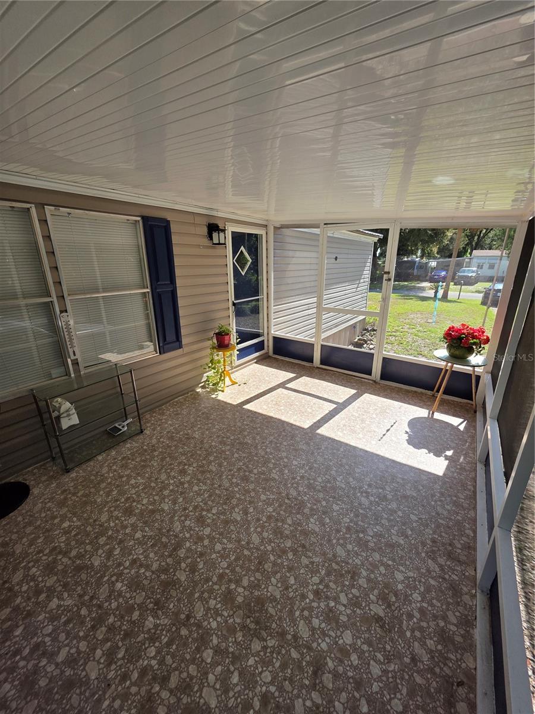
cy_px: 357
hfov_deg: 89.9
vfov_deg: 106.2
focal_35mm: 13
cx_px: 268
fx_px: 268
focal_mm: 2.2
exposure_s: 1/634
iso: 40
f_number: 1.9
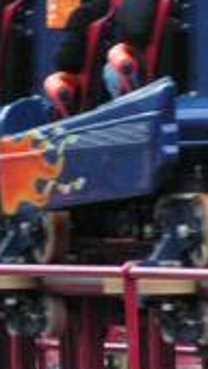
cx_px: 11
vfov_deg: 2.0
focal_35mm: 1102
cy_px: 184
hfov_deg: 1.1
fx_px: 10773
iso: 200
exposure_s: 1/500
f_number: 3.3
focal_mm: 35.9
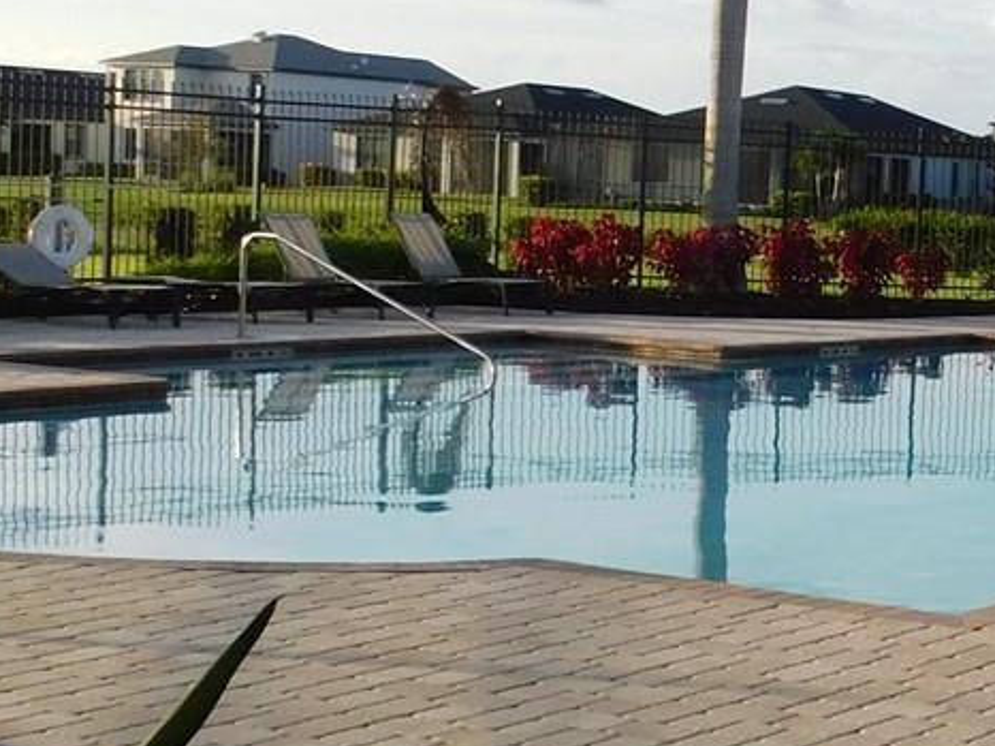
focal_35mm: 79
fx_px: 2270
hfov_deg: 21.5
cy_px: 316
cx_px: 1413
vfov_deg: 18.6
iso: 125
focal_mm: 4
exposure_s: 1/800
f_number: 3
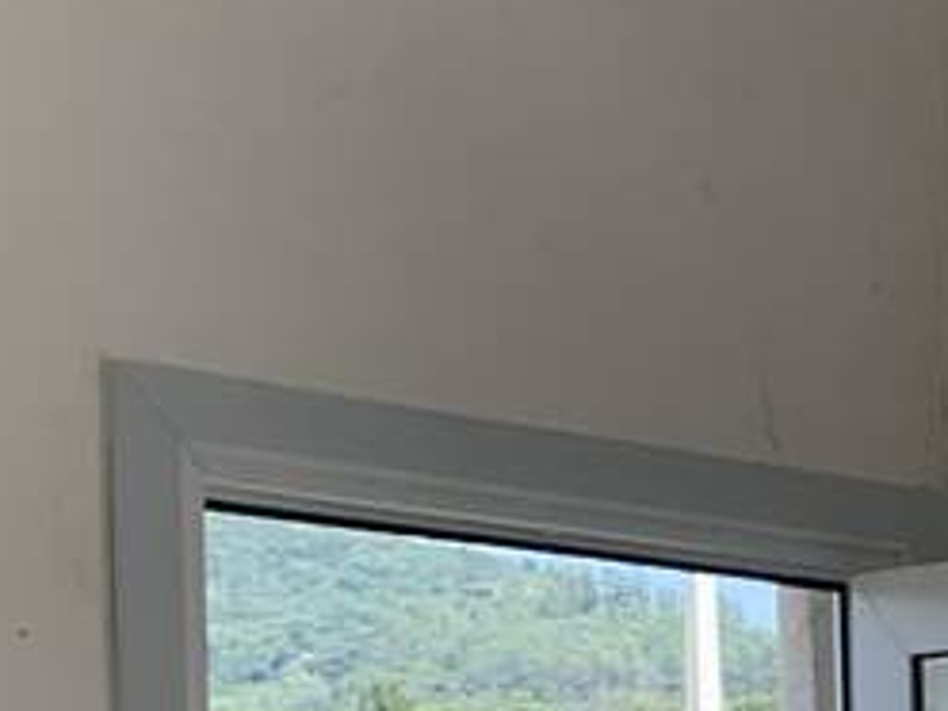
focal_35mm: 151
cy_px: 1368
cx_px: 1934
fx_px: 4135
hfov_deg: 11.7
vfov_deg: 9.3
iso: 25
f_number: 1.8
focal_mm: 4.25
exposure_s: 1/620
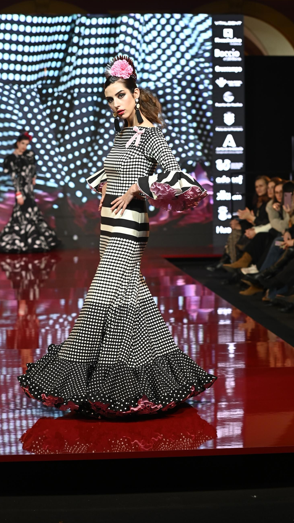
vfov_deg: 25.9
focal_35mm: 82
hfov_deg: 14.7
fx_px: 1137
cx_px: 126
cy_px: 261
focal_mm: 78
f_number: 4
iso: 1000
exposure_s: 1/160
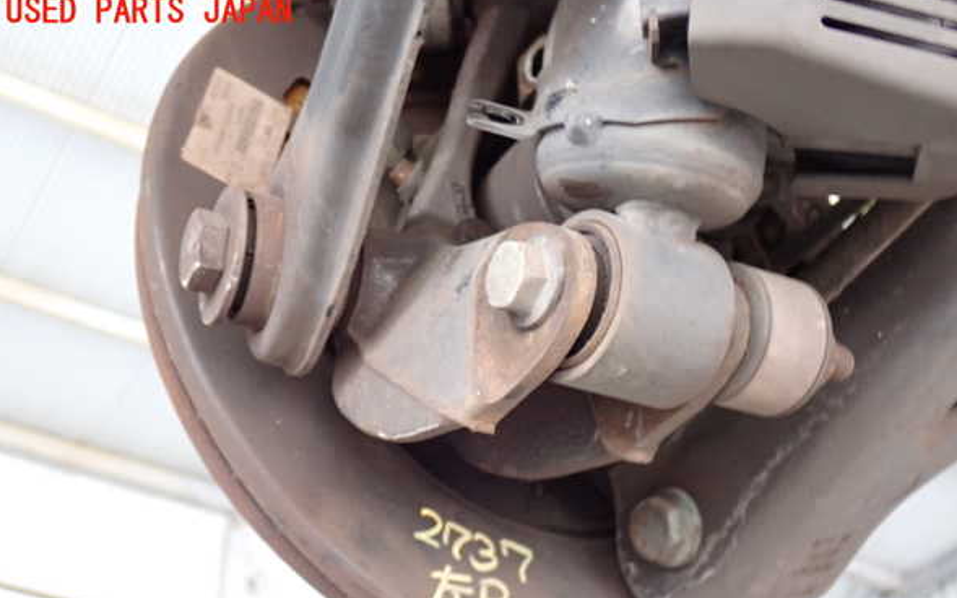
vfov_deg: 23.9
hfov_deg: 37.5
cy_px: 358
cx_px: 484
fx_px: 1408
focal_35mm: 54
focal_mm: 9.01
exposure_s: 1/15
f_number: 3.2
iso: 800
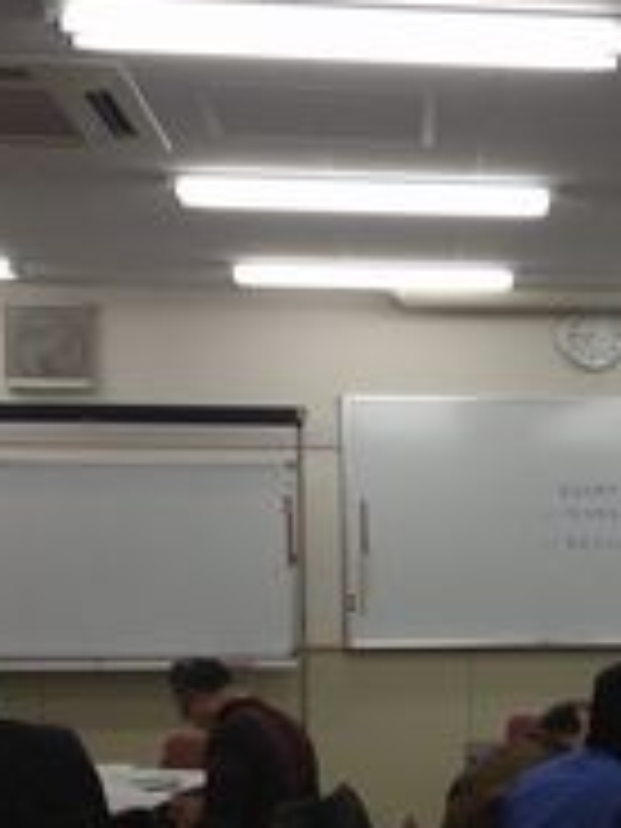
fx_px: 1818
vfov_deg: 25.4
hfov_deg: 19.0
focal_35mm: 76
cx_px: 585
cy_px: 612
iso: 64
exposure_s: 1/120
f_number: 2.4
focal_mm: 4.28
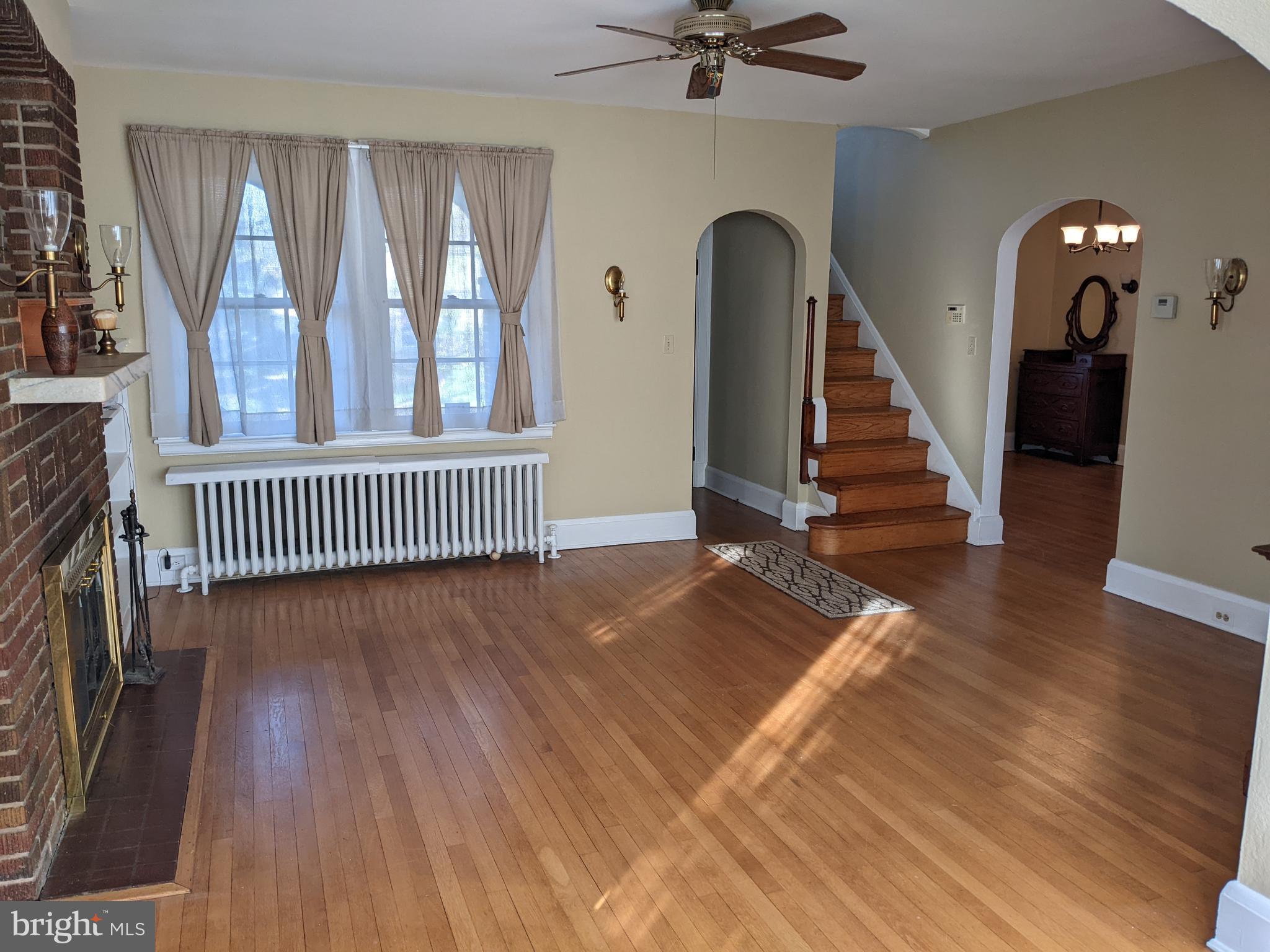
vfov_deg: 51.4
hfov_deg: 65.3
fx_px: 991
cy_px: 476
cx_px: 635
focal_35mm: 27
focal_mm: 4.38
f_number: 1.73
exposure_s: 1/120
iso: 62
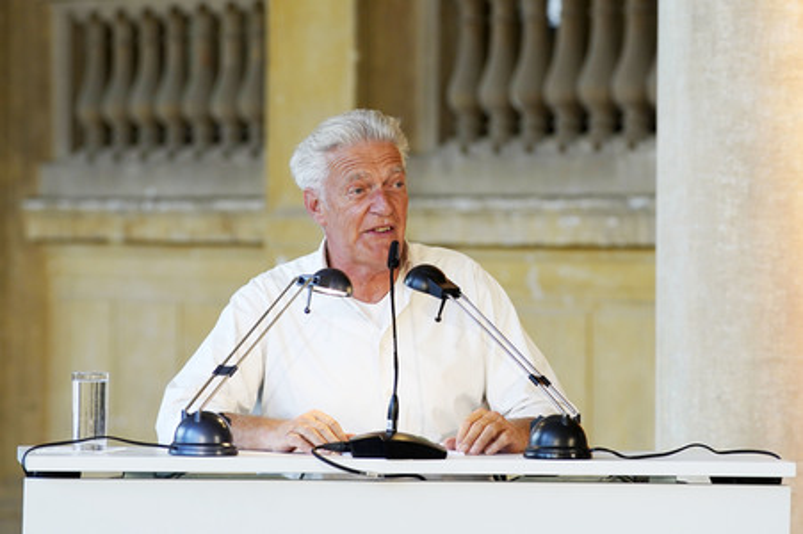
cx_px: 402
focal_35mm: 200
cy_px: 267
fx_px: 4458
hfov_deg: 10.3
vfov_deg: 6.9
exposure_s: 1/250
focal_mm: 200
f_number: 5
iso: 640
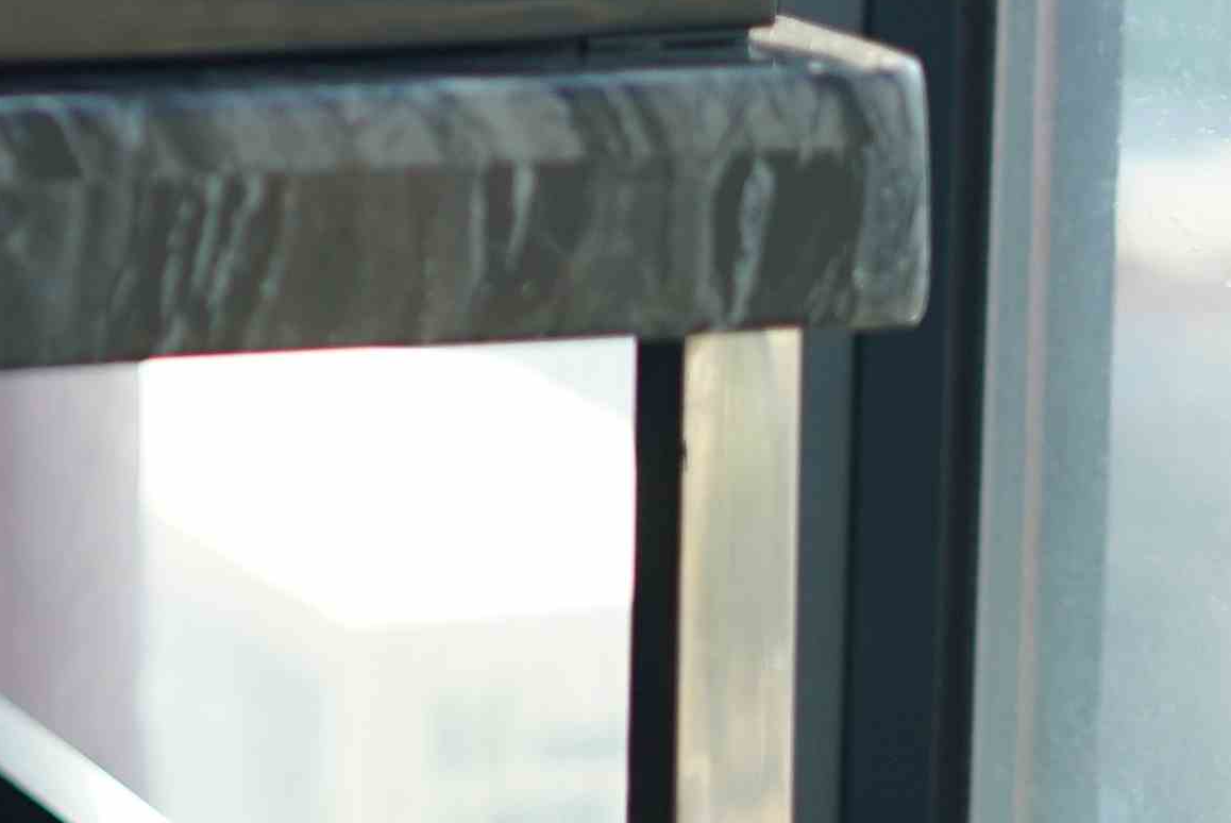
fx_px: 6262
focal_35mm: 183
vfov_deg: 7.4
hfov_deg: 10.8
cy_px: -359
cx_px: -659
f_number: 2
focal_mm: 50
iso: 400
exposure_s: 1/1250
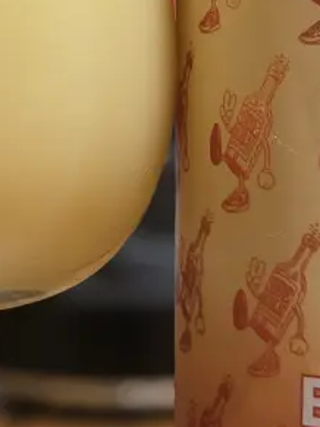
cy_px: 62
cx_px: 161
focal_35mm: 243
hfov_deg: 6.1
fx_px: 2997
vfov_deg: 8.1
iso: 400
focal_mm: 7.9
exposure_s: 1/30
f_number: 2.4
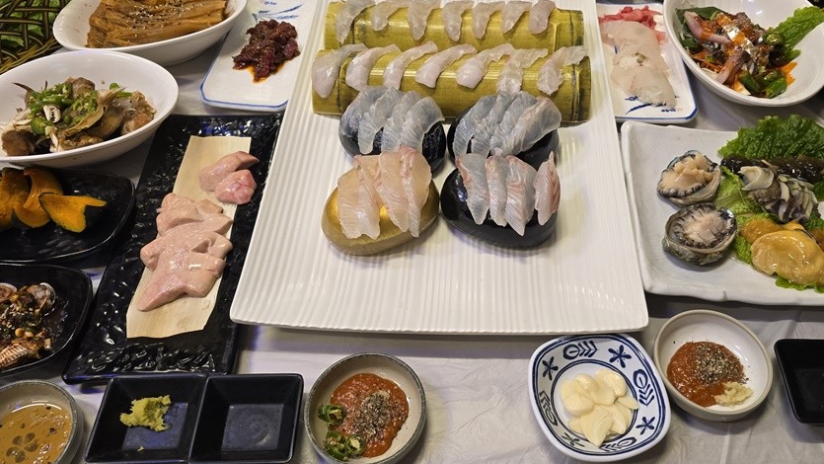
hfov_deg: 64.0
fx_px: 656
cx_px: 471
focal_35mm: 30
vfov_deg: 39.0
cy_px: 223
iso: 160
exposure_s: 1/120
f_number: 1.7
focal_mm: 6.3
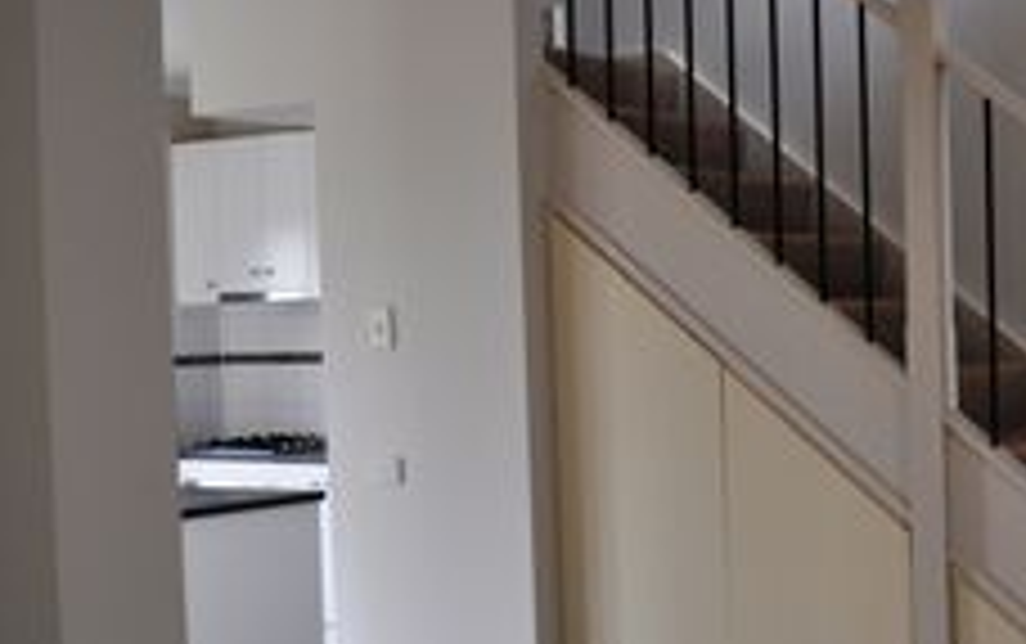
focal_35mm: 63
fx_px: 1763
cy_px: 372
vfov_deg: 20.7
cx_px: 940
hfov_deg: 30.8
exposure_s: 1/80
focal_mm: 20
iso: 400
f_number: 4.5
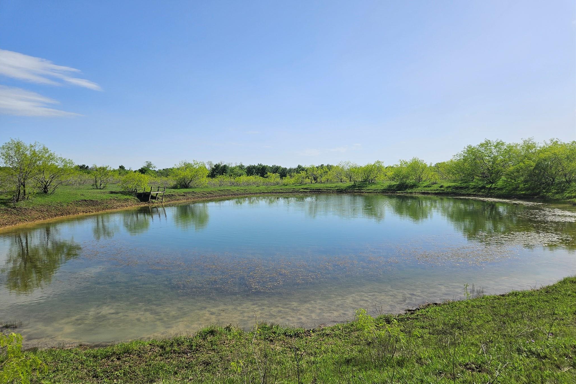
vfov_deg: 53.1
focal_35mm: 24
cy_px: 194
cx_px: 287
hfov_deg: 73.7
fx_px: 384
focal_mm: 5.4
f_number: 1.8
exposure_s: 1/3647
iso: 25
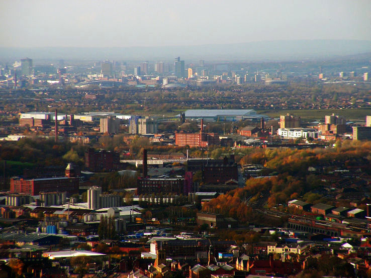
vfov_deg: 5.1
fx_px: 3109
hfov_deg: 6.8
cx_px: 186
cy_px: 139
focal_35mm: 290
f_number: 4.8
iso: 100
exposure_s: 1/500
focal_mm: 48
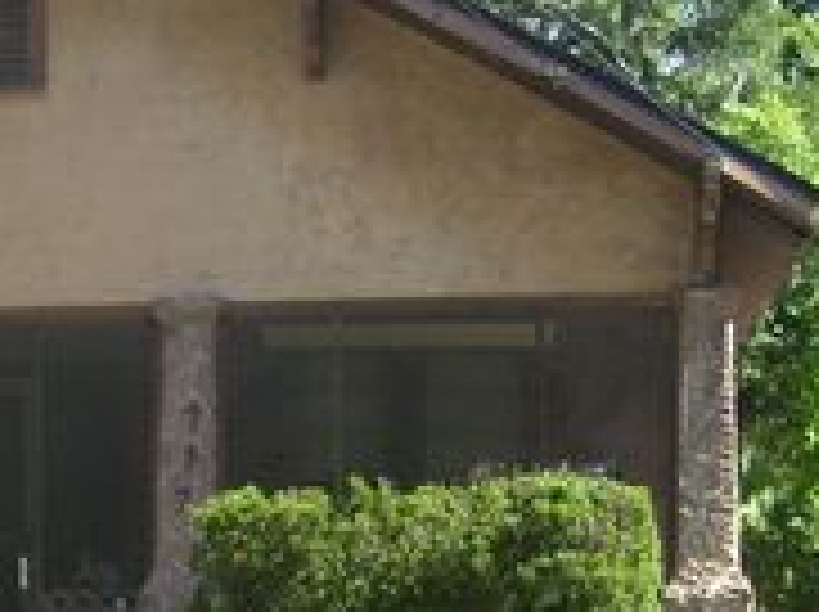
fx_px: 2339
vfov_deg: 14.8
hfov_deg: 19.5
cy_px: 466
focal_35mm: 99
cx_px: 76
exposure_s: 1/400
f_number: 2.7
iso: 80
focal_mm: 6
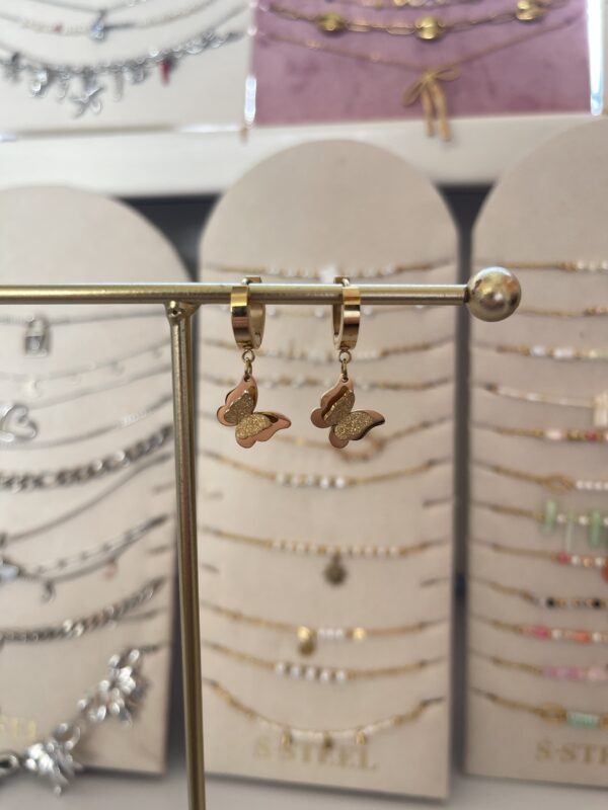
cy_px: 405
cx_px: 304
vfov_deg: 69.4
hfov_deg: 54.9
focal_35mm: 25
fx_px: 585
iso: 80
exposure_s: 1/121
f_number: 1.6
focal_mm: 5.1
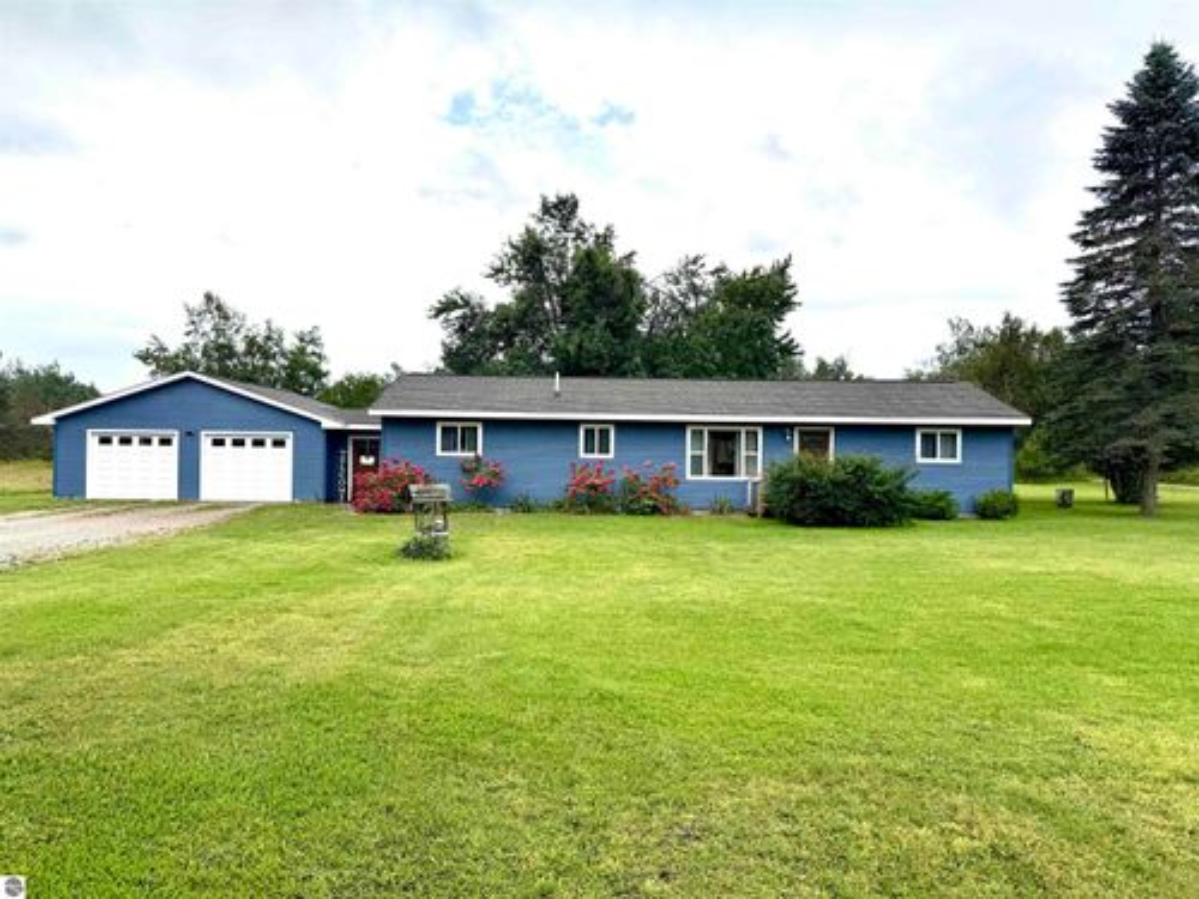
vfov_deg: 56.8
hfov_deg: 71.6
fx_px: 831
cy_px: 450
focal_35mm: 24
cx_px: 600
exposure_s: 1/7353
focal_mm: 6.76
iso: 80
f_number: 1.78
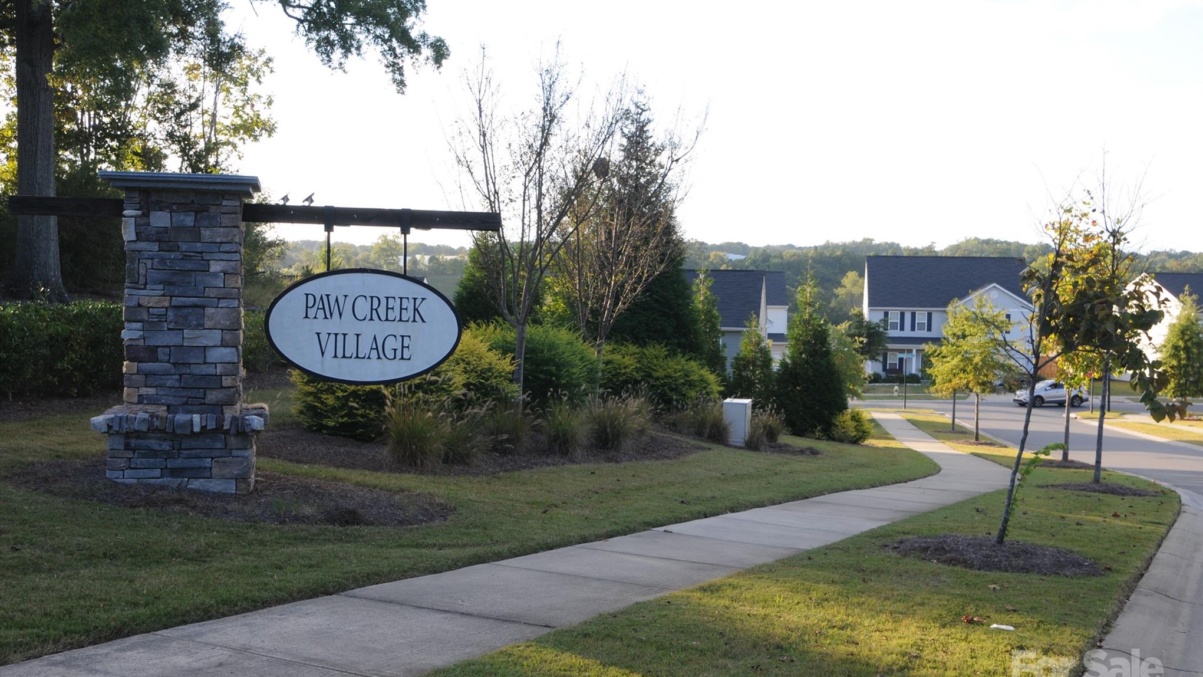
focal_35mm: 43
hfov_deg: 47.8
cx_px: 602
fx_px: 1356
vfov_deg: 28.0
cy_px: 360
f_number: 7.1
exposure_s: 1/125
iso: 200
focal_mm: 27
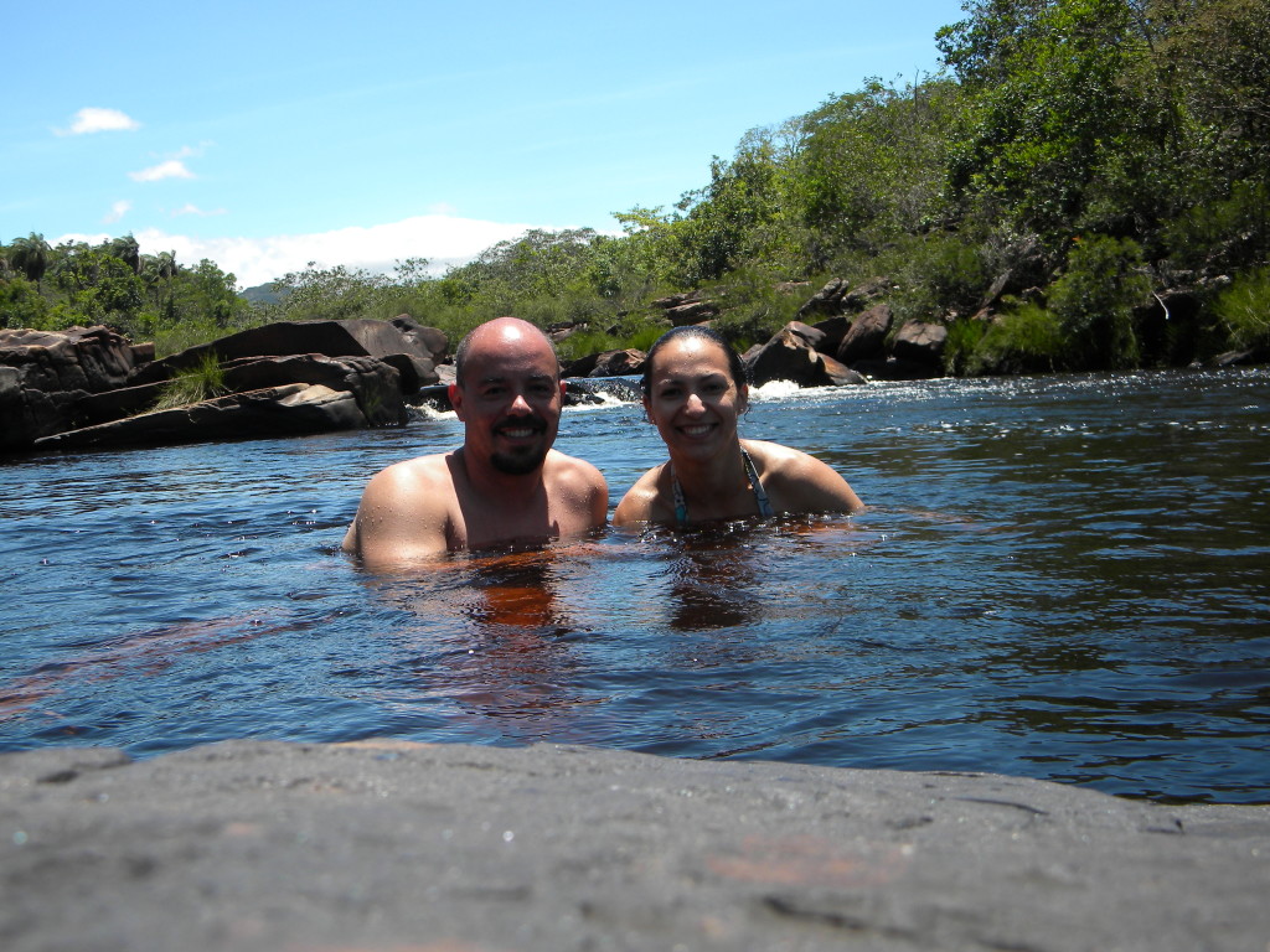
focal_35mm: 41
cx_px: 635
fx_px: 1504
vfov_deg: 35.1
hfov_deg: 45.8
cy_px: 476
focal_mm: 7.3
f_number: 3.8
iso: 80
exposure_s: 1/672
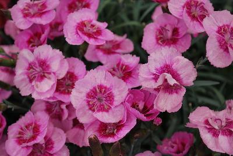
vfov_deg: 19.0
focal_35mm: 72
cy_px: 78
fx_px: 467
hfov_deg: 28.0
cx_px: 116
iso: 100
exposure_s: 1/125
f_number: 5.6
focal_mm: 48
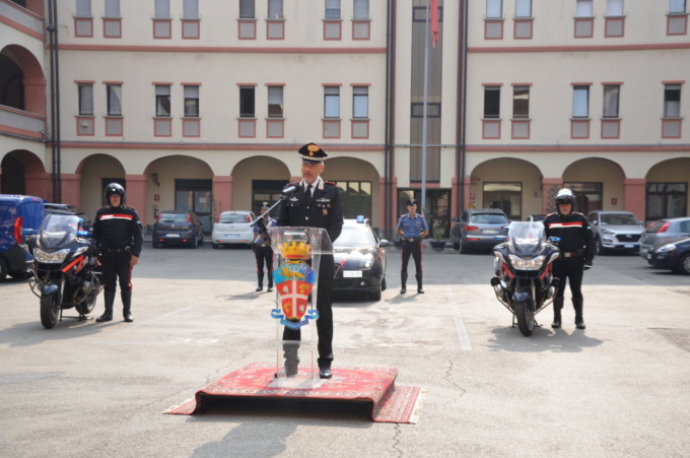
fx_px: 976
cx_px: 345
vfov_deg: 26.4
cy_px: 229
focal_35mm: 51
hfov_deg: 38.9
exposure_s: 1/200
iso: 100
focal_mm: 34
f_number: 4.5
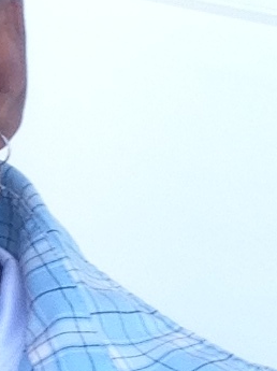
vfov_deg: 15.2
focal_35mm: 130
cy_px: 240
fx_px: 1390
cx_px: -179
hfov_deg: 10.8
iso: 32
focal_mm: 2.18
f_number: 2.4
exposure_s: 1/126
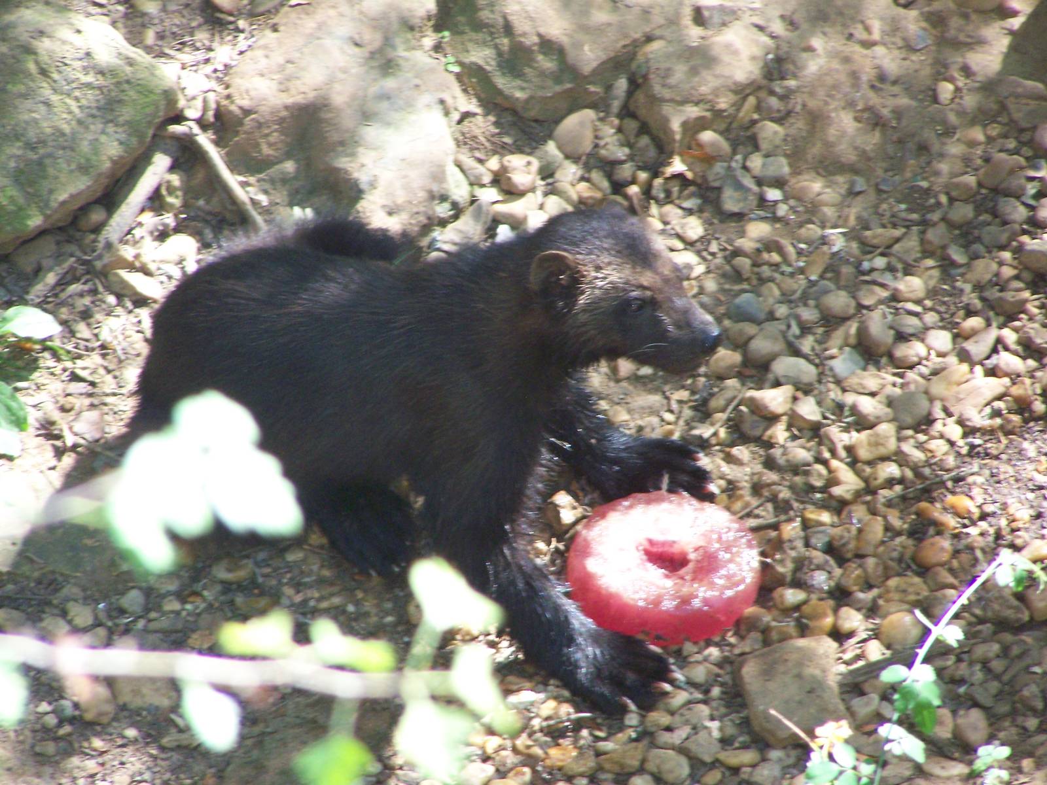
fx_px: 11494
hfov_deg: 5.2
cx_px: 524
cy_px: 392
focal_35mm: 380
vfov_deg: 3.9
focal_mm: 63
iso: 160
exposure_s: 1/60
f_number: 3.7
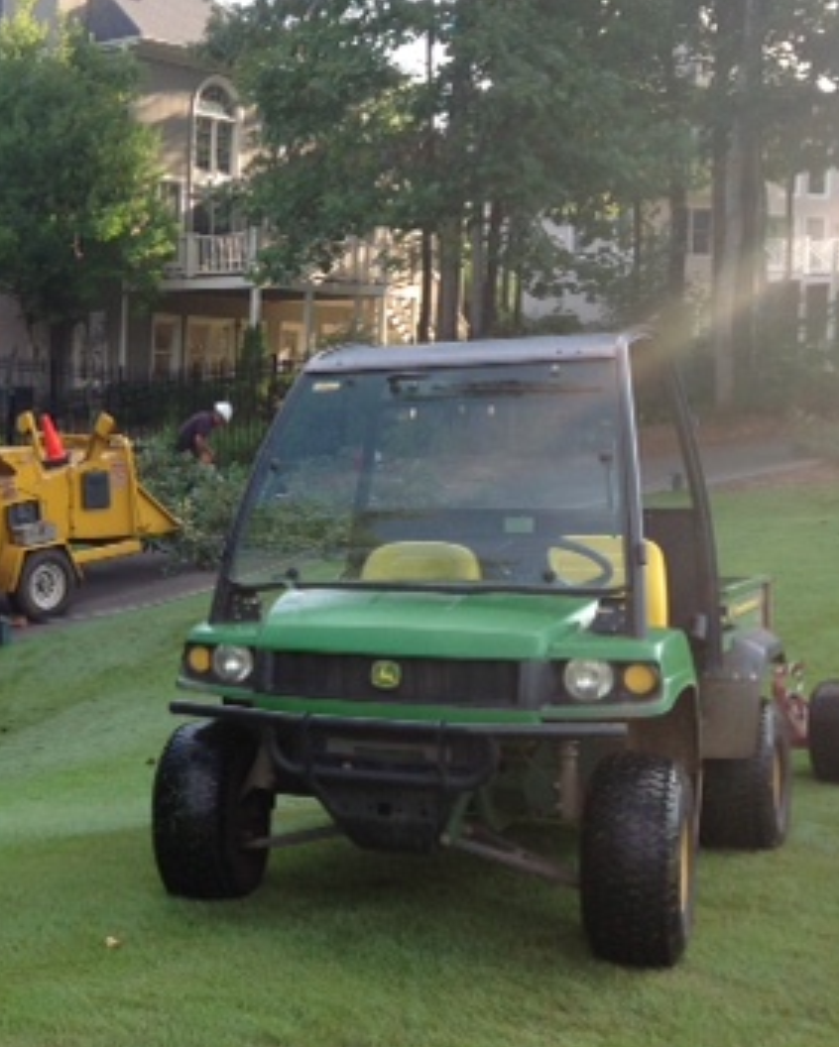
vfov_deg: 30.5
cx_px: -74
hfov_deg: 23.2
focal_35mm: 62
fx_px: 1923
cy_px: 518
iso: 50
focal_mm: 4.28
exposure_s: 1/265
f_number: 2.4
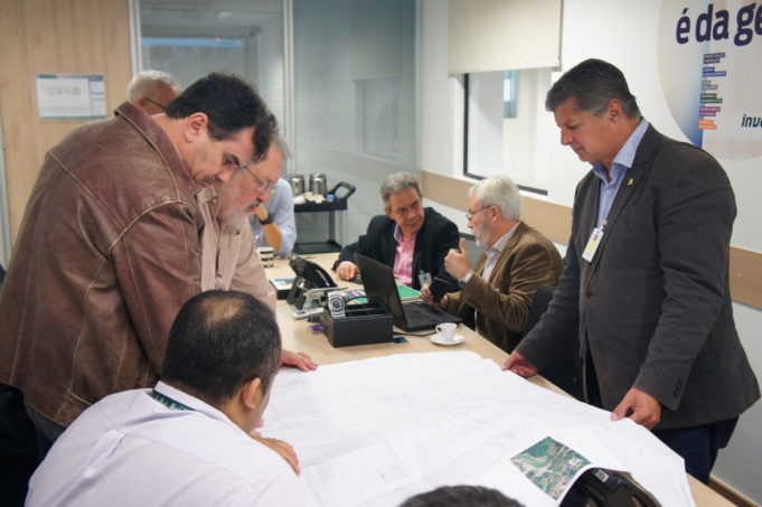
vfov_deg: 34.2
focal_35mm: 39
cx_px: 381
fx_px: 825
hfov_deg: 49.6
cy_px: 254
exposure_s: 1/100
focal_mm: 26
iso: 1600
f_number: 4
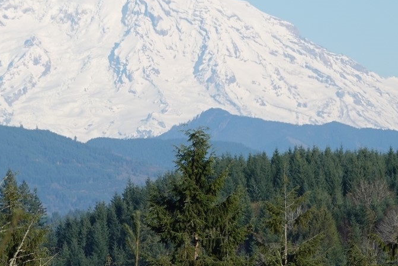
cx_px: 86
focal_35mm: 578
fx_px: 6390
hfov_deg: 3.6
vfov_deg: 2.4
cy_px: 150
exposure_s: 1/1000
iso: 100
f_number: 4.5
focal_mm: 83.9
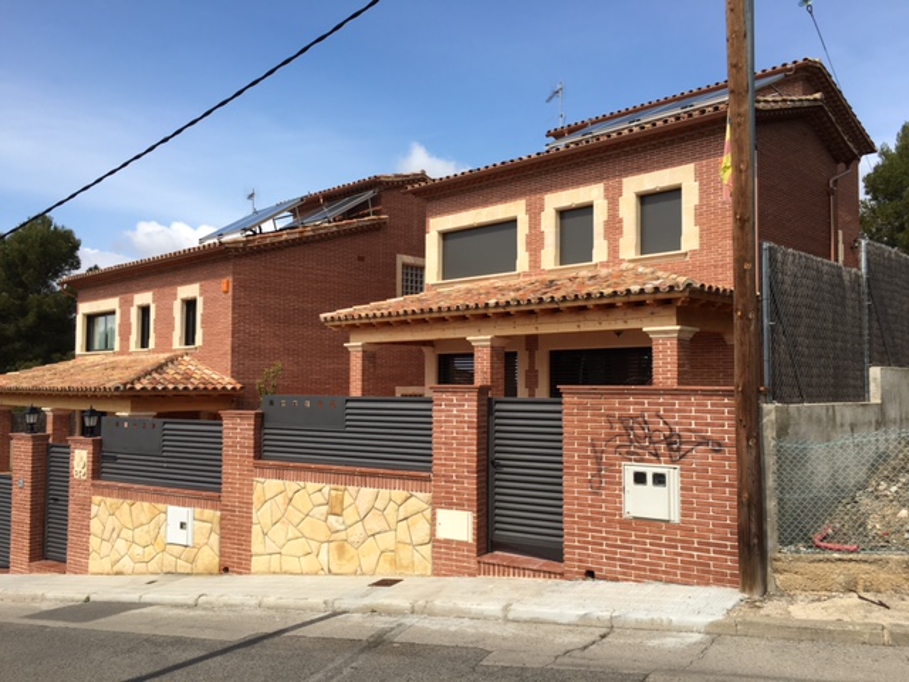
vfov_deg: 48.2
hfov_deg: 61.7
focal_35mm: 29
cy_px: 341
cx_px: 454
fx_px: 762
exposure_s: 1/1709
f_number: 2.2
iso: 25
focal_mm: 4.15
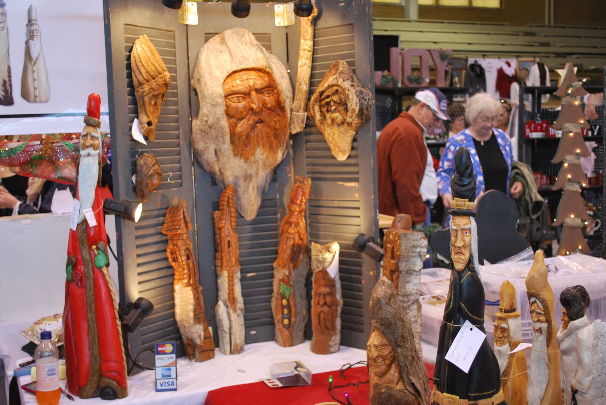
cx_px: 303
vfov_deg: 30.0
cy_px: 202
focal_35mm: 45
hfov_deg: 43.6
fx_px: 758
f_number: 4.8
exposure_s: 1/20
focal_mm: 30
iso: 400
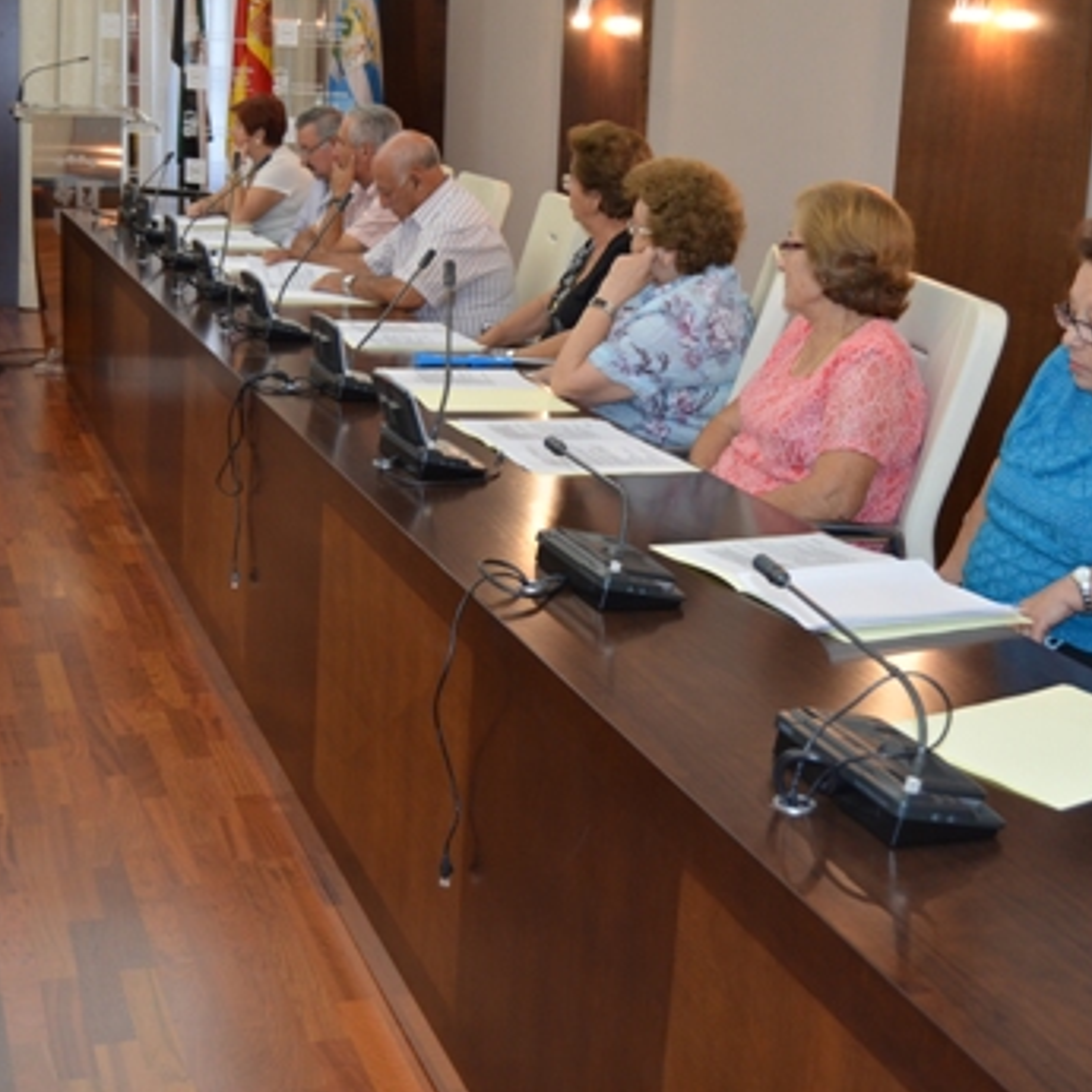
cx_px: 500
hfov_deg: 32.8
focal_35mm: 52
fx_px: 1856
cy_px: 478
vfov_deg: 32.7
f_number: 3.5
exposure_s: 1/100
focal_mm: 22
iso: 400
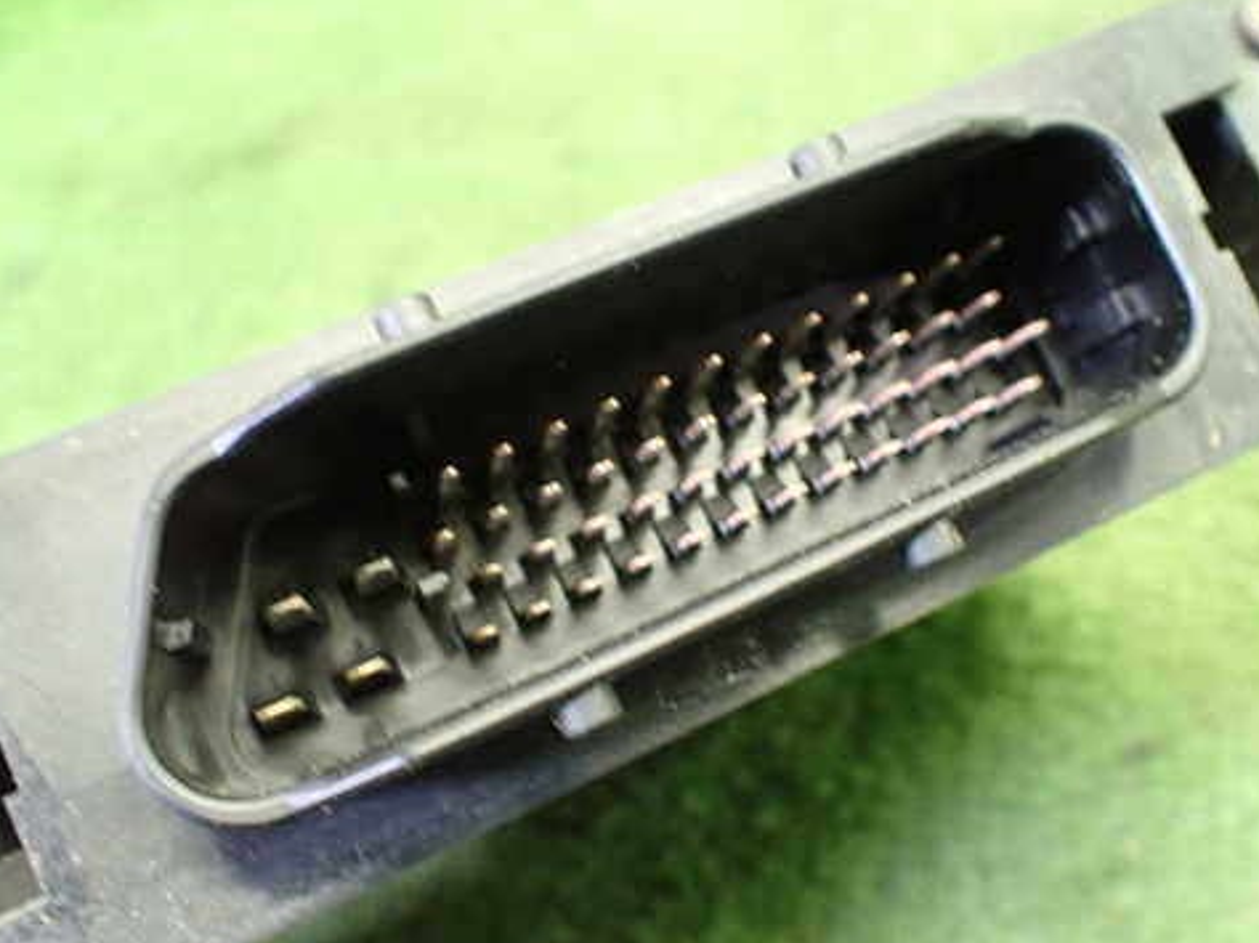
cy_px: 502
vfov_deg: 37.7
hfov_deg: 48.9
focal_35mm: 38
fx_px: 1381
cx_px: 688
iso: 800
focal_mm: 5.4
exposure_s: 1/30
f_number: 2.3
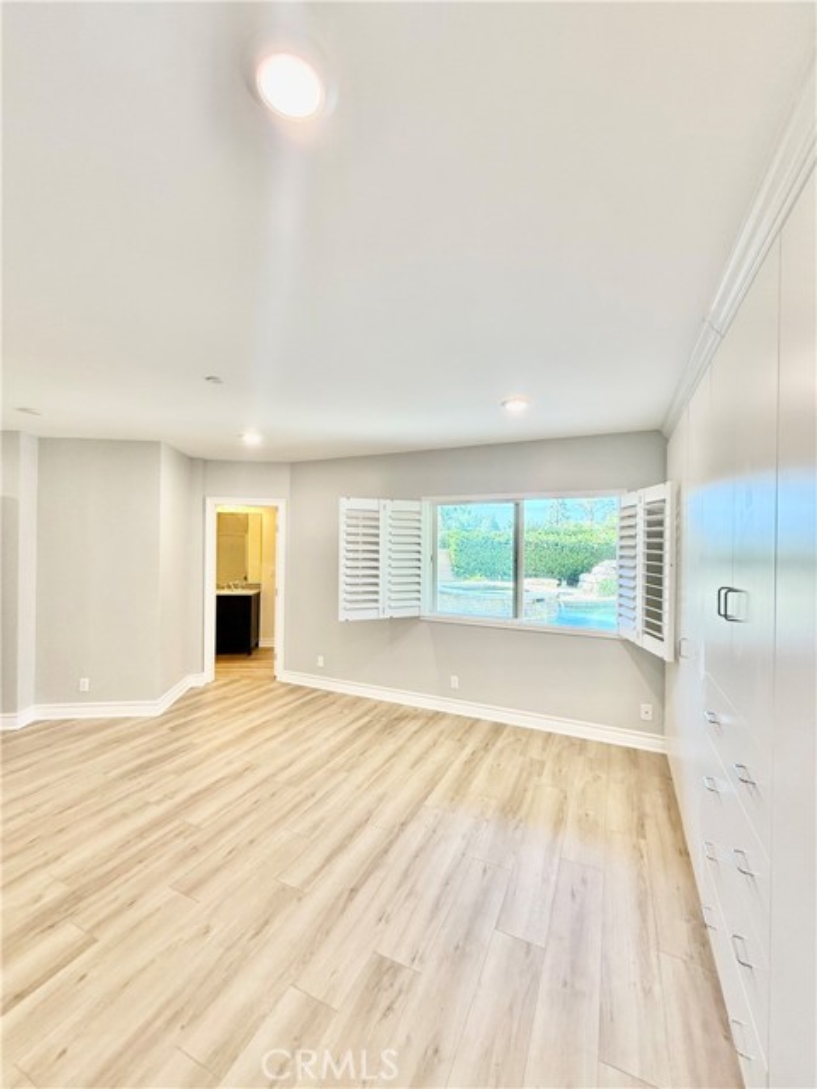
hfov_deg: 85.7
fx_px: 441
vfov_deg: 102.1
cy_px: 544
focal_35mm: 14
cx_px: 408
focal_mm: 2.22
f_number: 2.2
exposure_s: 1/120
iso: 250
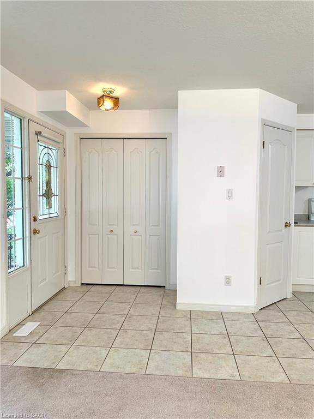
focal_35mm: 24
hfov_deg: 56.8
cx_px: 157
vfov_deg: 71.6
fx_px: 290
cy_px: 210
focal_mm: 6.86
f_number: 1.78
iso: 125
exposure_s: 1/120
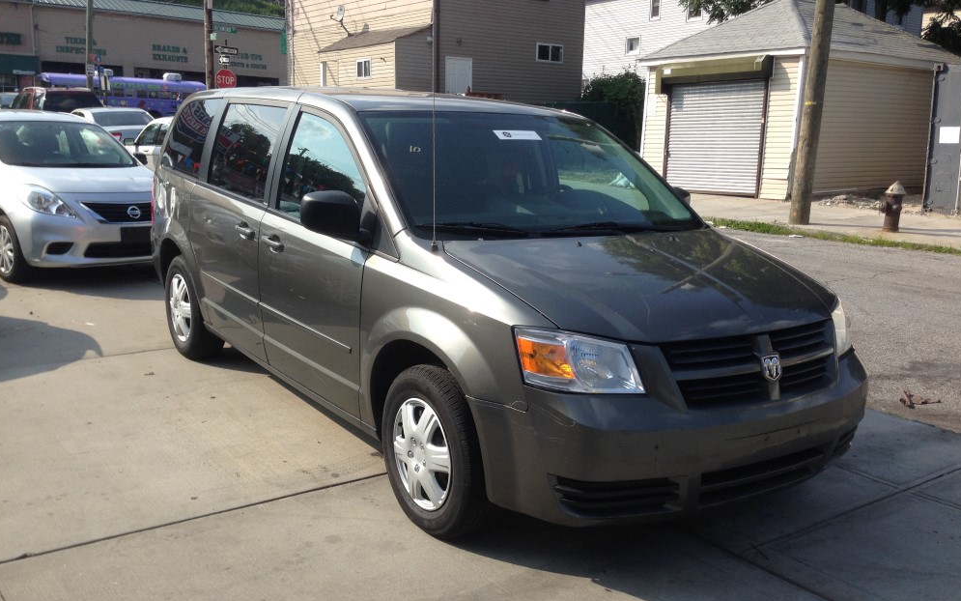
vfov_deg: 35.2
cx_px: 488
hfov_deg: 54.0
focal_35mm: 36
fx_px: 943
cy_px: 363
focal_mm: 4.12
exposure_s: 1/968
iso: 50
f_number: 2.4
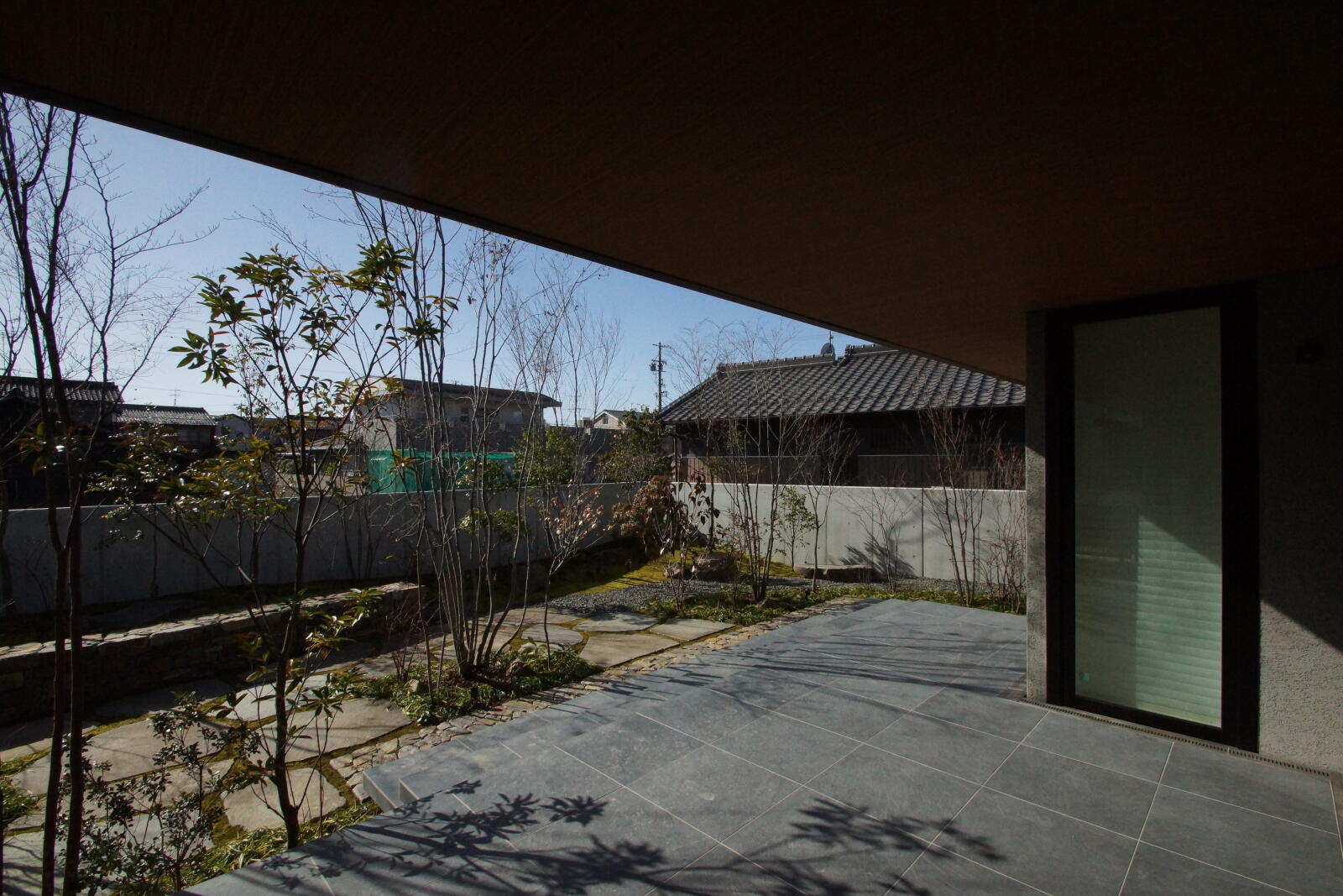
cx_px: 672
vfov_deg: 77.3
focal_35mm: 15
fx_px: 560
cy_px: 448
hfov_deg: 100.4
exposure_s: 1/2000
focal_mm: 10
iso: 1600
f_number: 11
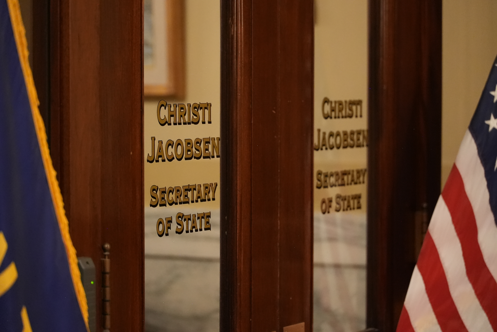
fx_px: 1865
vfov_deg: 10.2
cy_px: 166
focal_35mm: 135
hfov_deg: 15.2
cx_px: 248
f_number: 4
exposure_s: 1/125
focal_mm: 135
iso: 12800
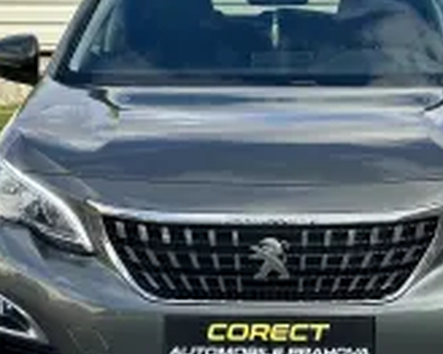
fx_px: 1350
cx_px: 276
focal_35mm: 103
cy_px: 211
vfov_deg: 14.9
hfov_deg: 18.6
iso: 64
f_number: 1.78
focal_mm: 6.86
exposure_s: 1/1721
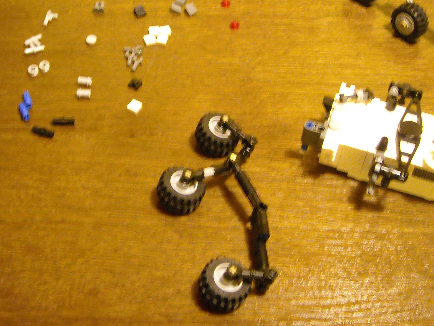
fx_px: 752
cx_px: 168
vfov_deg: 24.3
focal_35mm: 60
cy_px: 119
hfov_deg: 32.1
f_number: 2.8
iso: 455
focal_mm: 5.7
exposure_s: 1/8
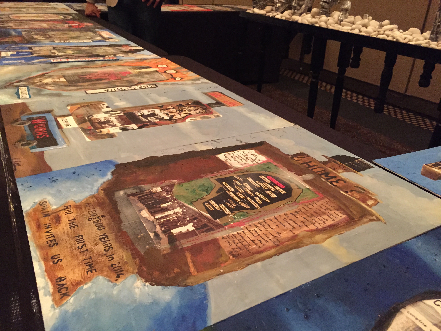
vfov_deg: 48.2
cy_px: 166
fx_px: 369
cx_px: 220
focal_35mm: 29
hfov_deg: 61.7
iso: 400
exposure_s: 1/15
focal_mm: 4.15
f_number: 2.2
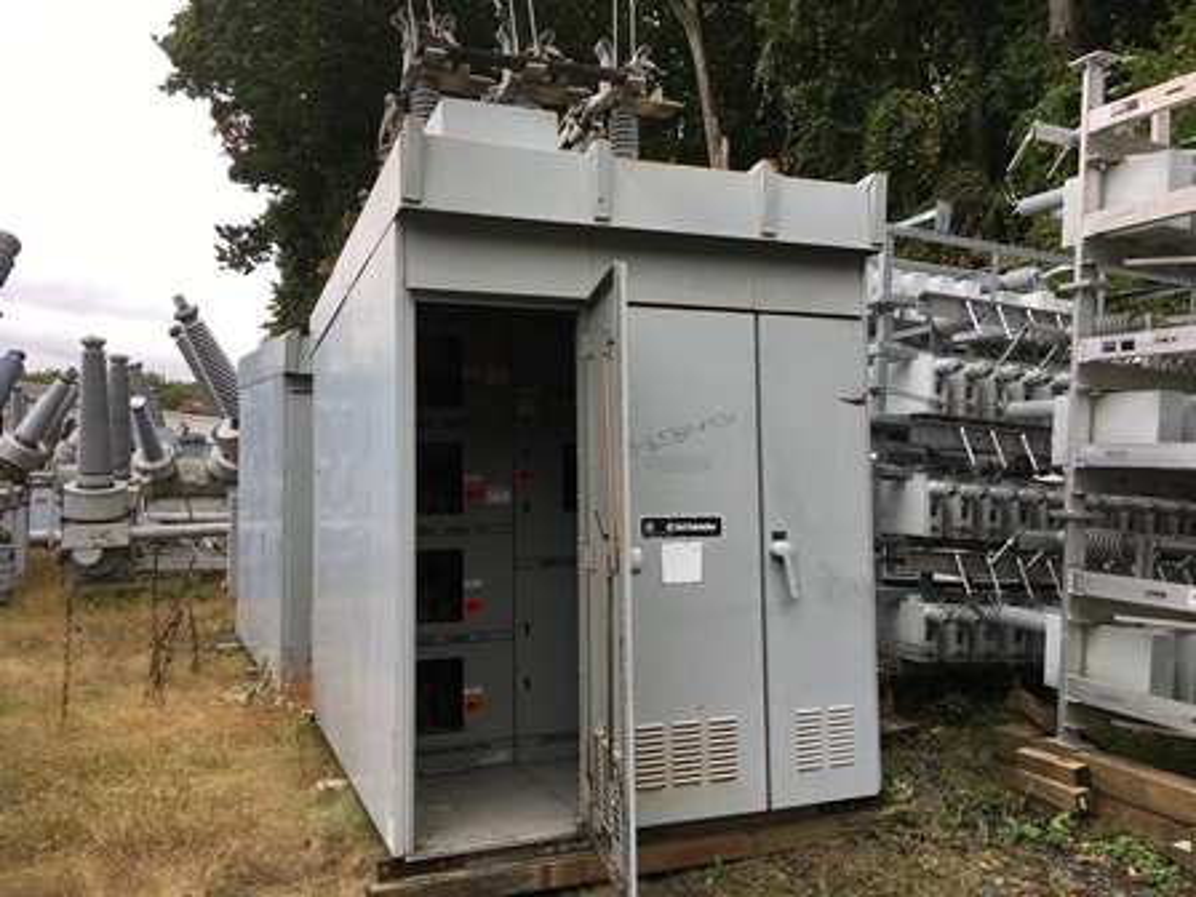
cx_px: 598
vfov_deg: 48.2
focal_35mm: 29
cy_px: 448
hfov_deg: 61.7
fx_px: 1002
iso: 25
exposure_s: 1/175
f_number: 2.2
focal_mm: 4.15
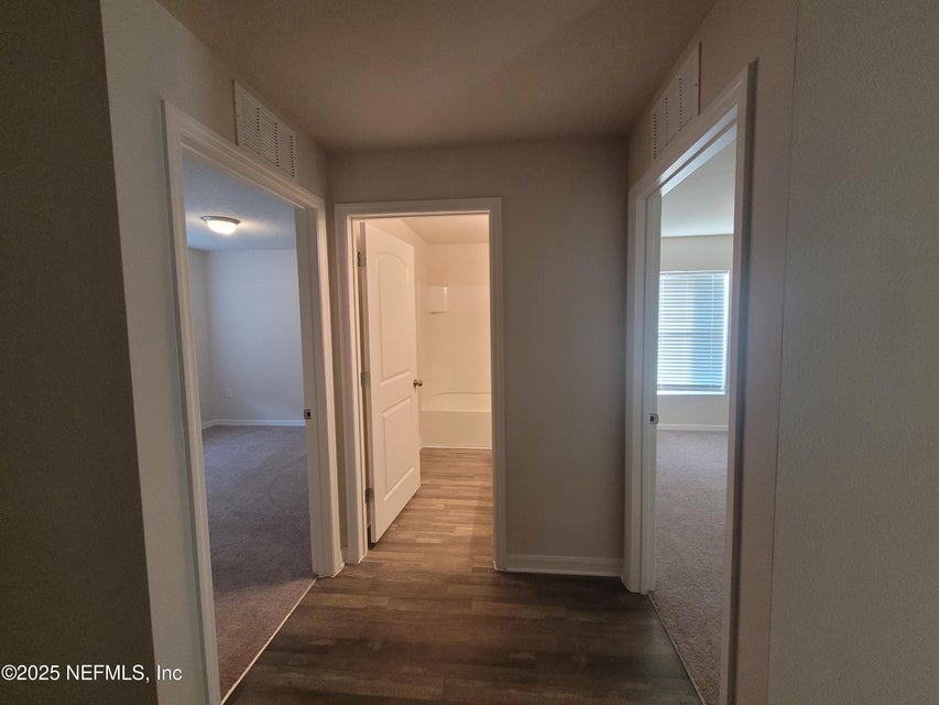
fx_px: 353
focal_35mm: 13
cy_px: 352
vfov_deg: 89.9
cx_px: 470
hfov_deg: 106.2
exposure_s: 1/40
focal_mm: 1.74
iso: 320
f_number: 2.2
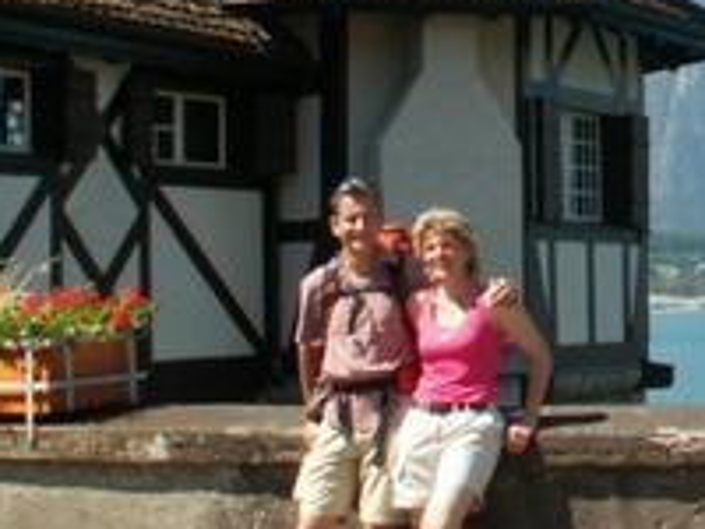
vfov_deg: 13.0
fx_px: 2281
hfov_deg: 16.5
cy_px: -53
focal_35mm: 112
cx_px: 948
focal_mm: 5.86
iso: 50
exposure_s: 1/100
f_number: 8
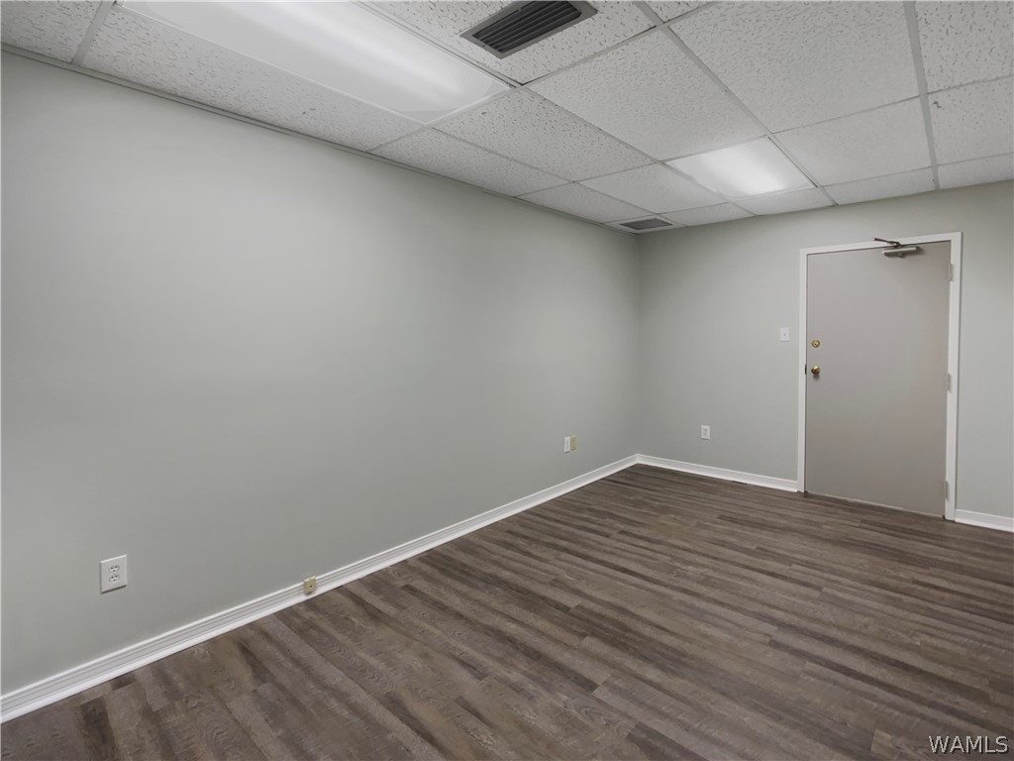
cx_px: 507
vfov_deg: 53.1
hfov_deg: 67.3
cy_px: 380
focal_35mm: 26
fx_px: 762
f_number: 1.5
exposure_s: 1/120
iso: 64
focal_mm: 5.7
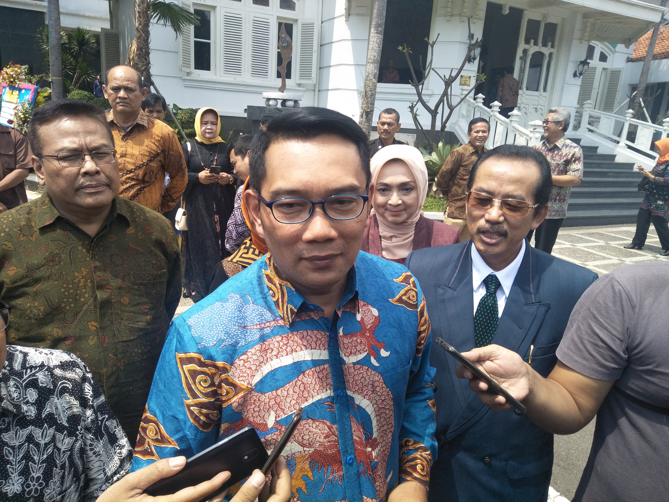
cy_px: 251
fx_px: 387
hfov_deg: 81.7
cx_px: 334
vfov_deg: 66.0
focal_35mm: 20
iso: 38
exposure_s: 1/425
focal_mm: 3.46
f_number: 2.2
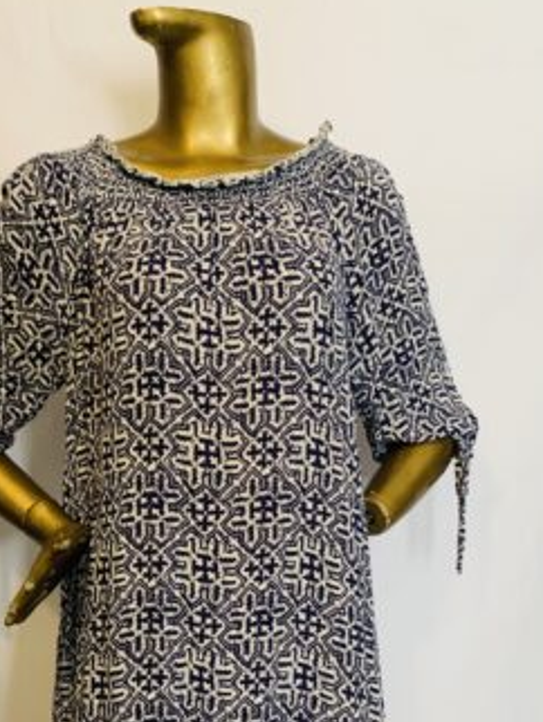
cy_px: 533
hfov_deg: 33.4
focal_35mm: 43
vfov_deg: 42.6
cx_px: 193
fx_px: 898
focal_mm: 4.25
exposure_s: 1/50
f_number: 1.8
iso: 160
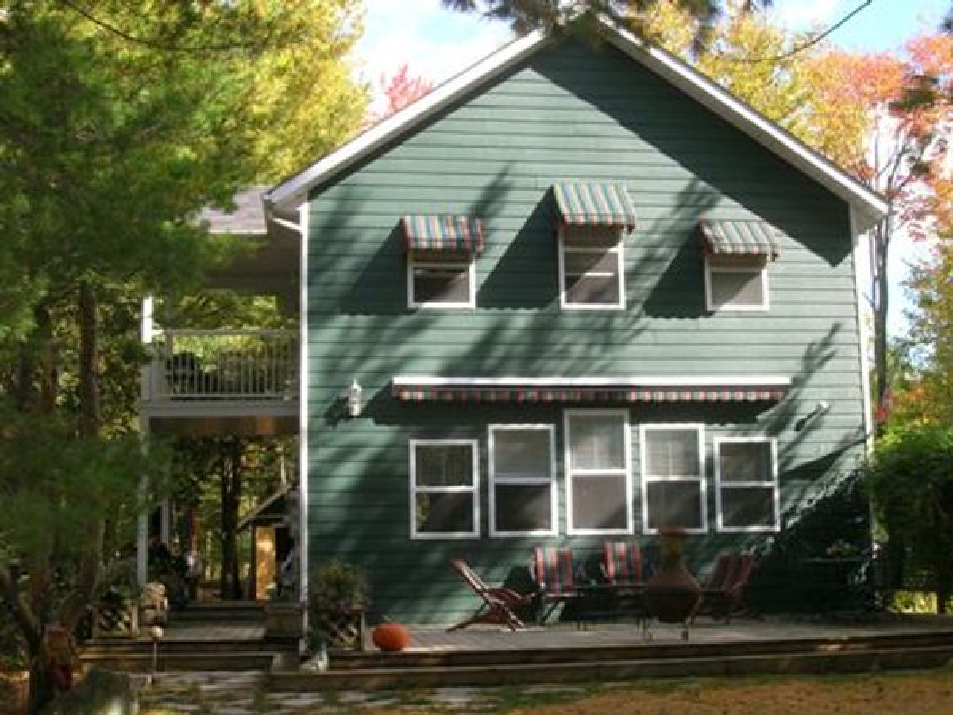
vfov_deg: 34.3
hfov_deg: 44.8
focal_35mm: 42
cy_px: 358
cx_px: 476
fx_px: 1156
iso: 50
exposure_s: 1/74
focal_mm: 7
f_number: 5.2
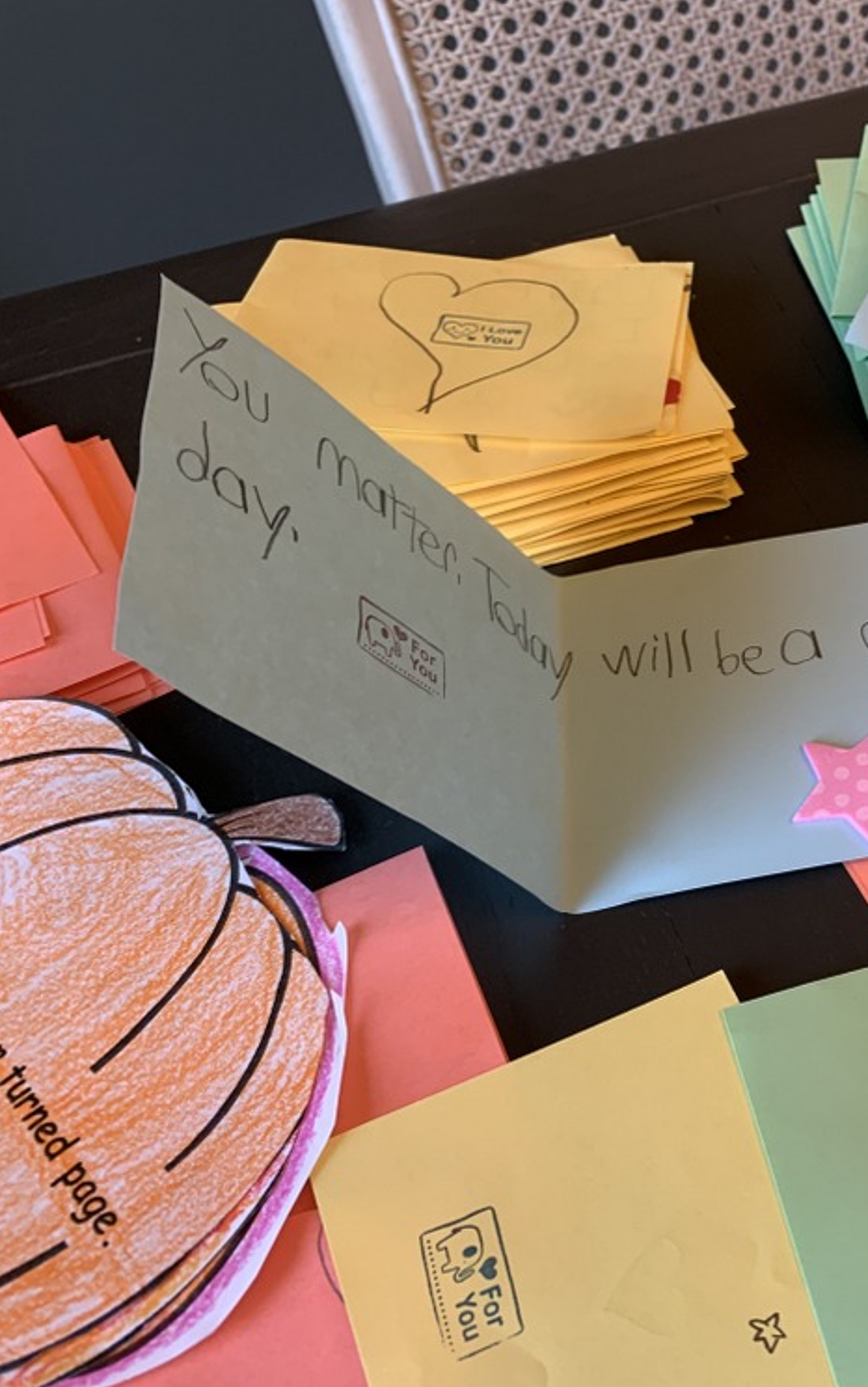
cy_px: 691
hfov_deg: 31.2
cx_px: 918
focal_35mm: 37
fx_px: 1400
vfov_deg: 52.7
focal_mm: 4.25
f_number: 1.8
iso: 64
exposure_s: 1/60
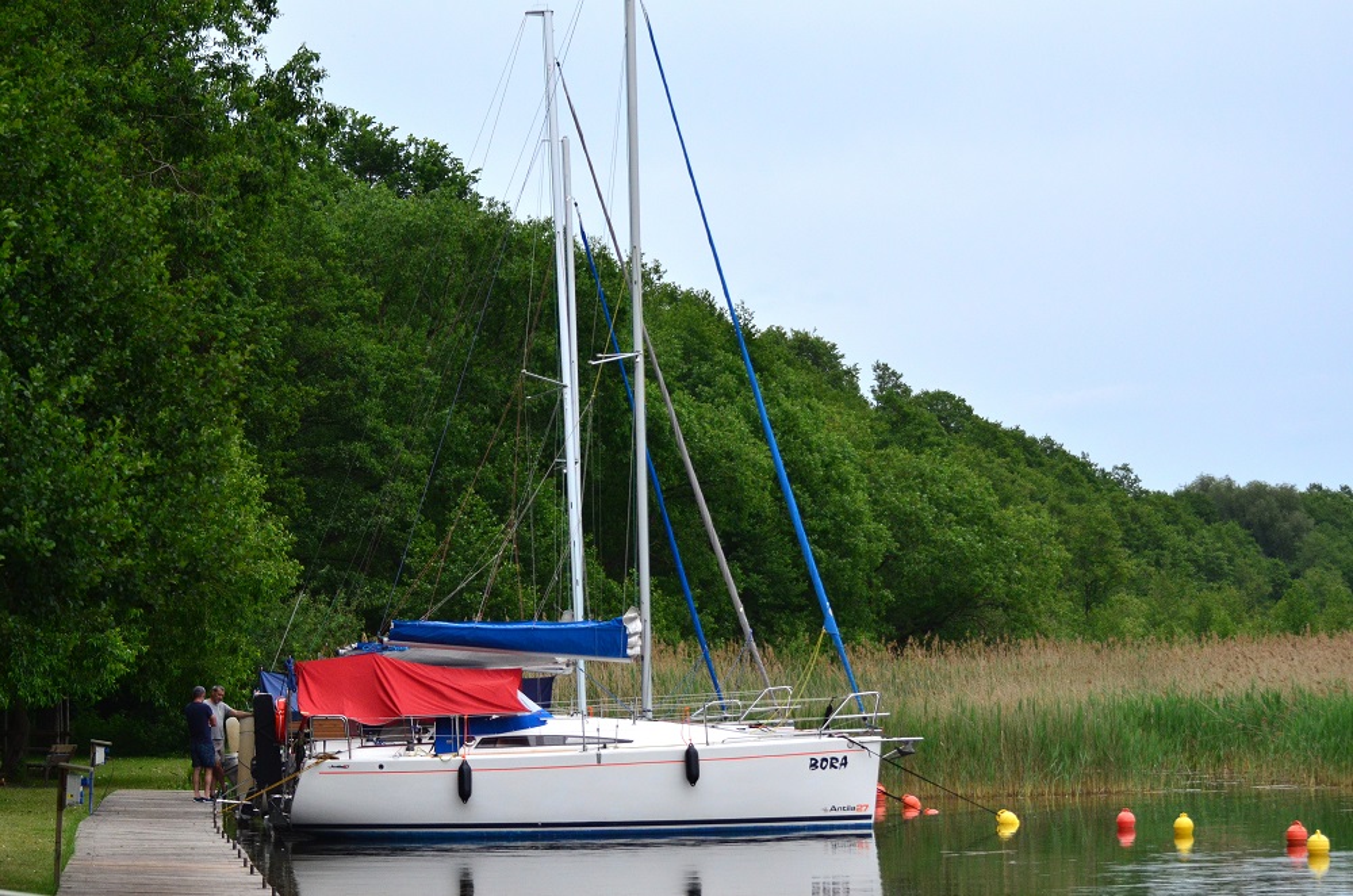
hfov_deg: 19.5
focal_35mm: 105
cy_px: 448
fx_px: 3937
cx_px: 676
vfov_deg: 13.0
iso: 1100
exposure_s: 1/8000
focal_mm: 70
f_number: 4.5
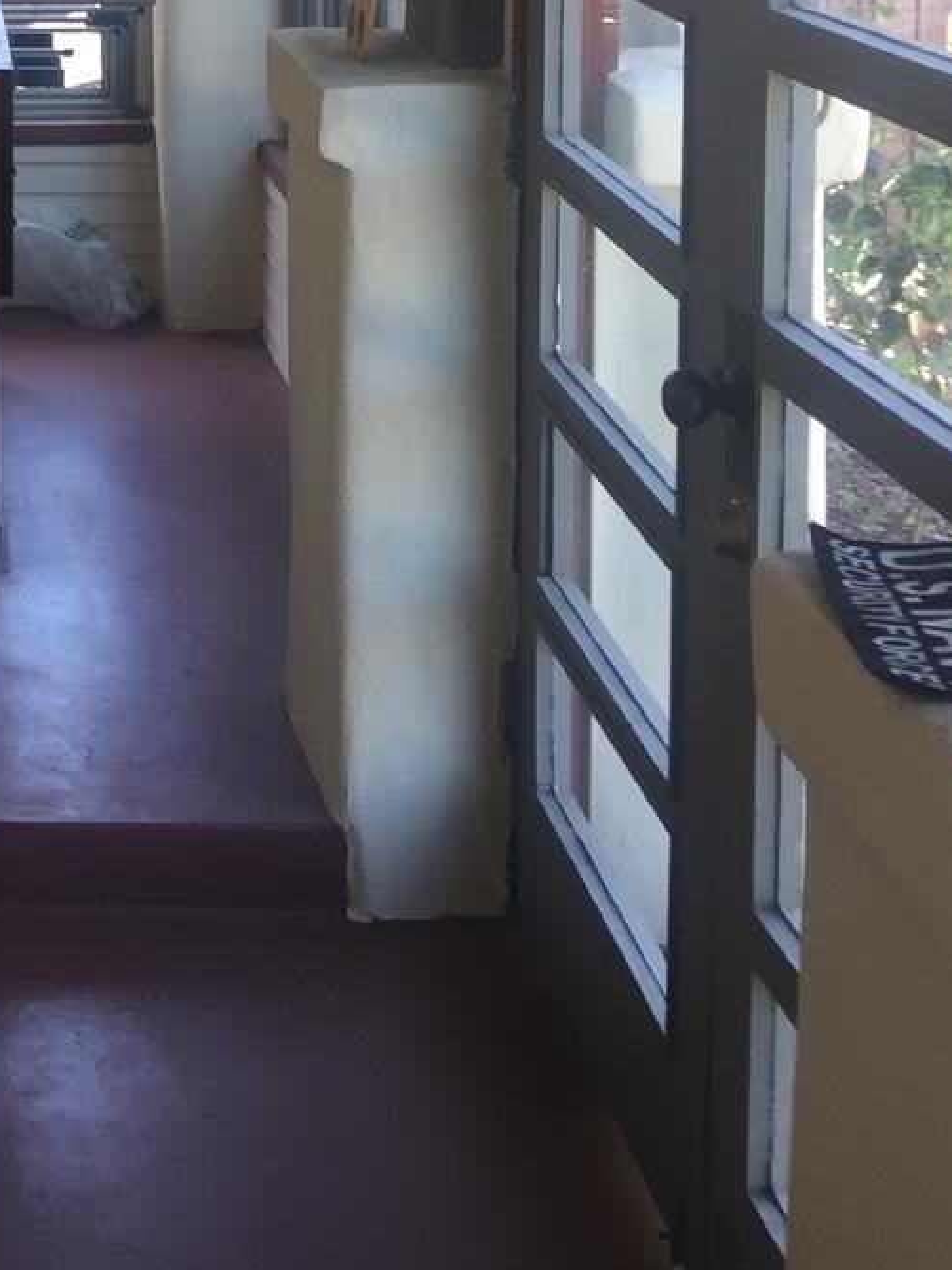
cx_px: -141
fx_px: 2604
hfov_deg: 19.7
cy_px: 25
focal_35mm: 71
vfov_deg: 26.1
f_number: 2.2
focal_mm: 4.15
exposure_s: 1/60
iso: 32
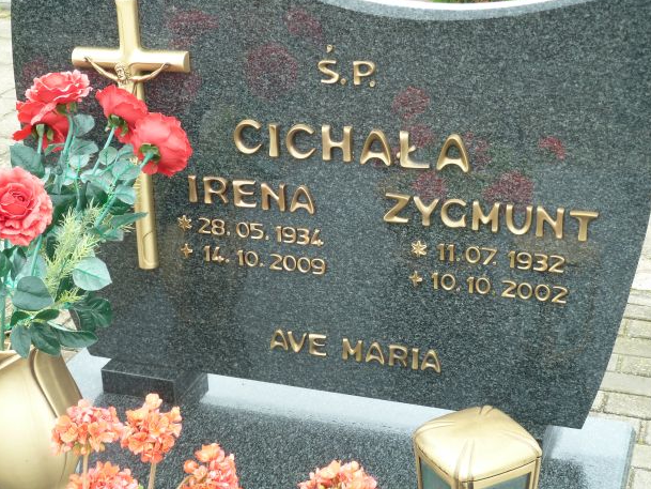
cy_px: 233
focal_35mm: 62
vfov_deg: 23.7
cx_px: 322
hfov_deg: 31.2
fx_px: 1166
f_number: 3.9
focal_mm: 9.7
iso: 100
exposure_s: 1/30
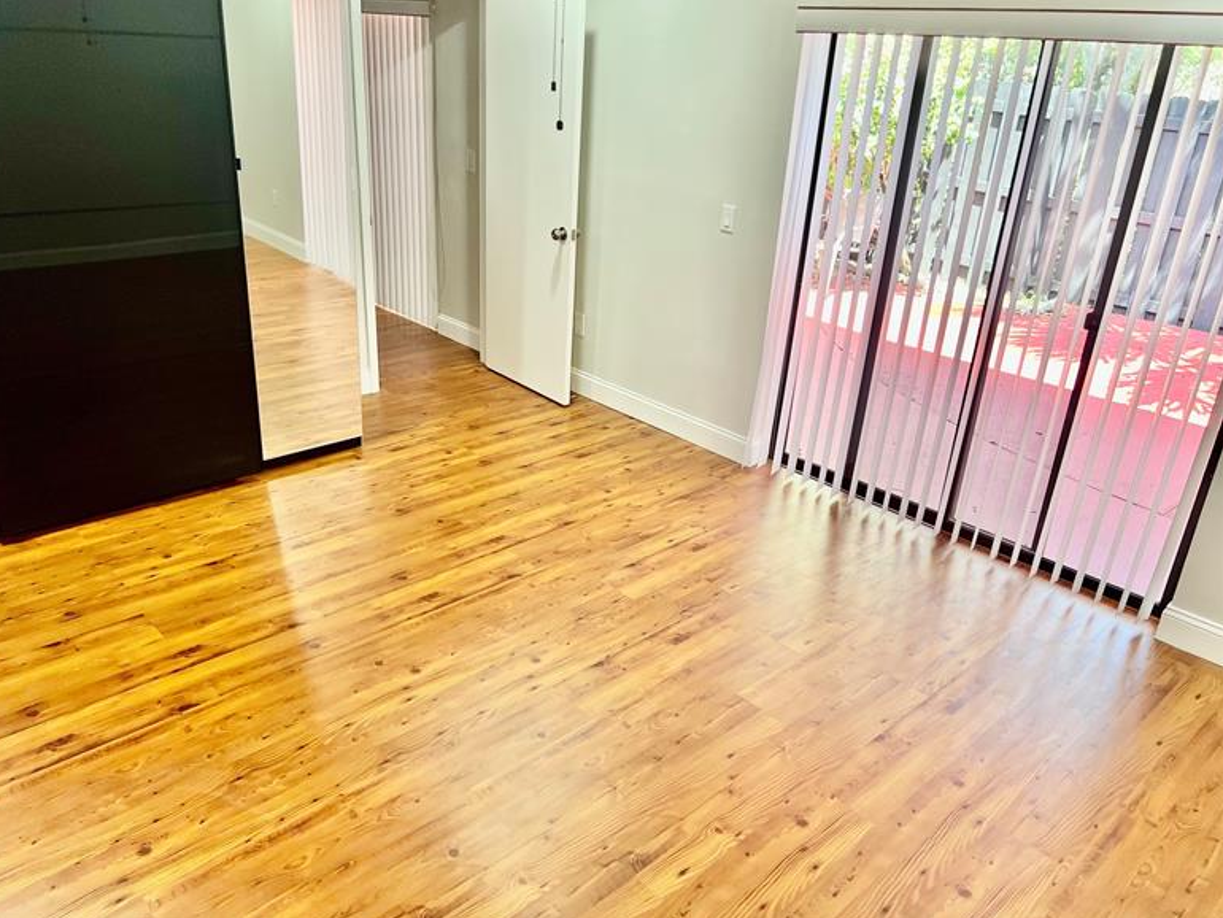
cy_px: 448
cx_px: 591
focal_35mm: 27
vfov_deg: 51.4
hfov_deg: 65.3
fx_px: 954
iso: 125
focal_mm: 5.7
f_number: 1.5
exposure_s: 1/120
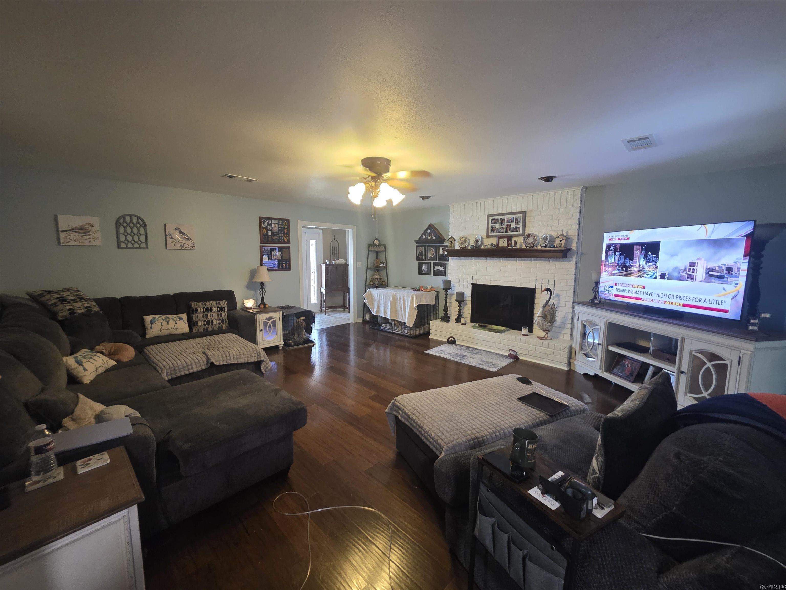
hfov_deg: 106.2
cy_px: 295
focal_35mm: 13
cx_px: 393
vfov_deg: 89.9
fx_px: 295
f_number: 1.9
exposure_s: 1/60
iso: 500
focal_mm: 2.2
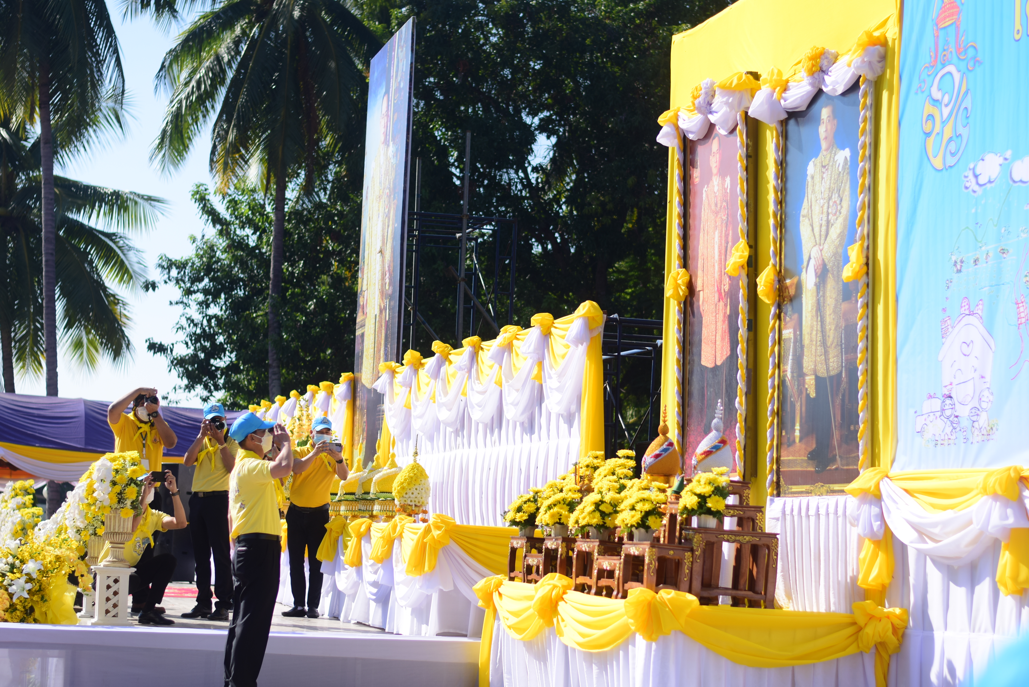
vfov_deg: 18.2
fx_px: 2144
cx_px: 514
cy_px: 344
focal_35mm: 75
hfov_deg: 27.0
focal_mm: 50
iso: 100
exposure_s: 1/2500
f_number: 2.5
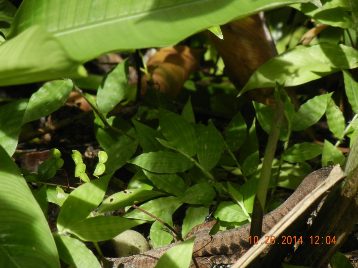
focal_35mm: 300
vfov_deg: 5.0
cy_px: 134
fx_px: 3103
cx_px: 179
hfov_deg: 6.6
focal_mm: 54
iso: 160
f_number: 5.6
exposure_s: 1/229
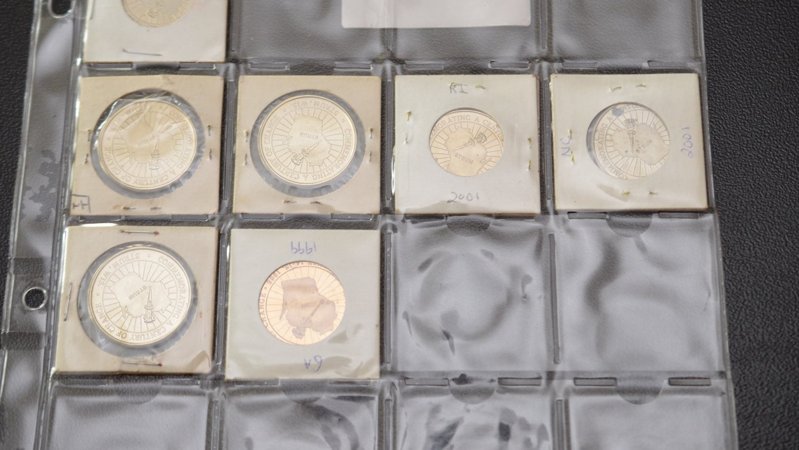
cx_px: 398
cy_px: 212
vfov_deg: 19.1
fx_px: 1335
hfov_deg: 33.3
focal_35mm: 63
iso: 1100
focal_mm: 40
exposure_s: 1/60
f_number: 4
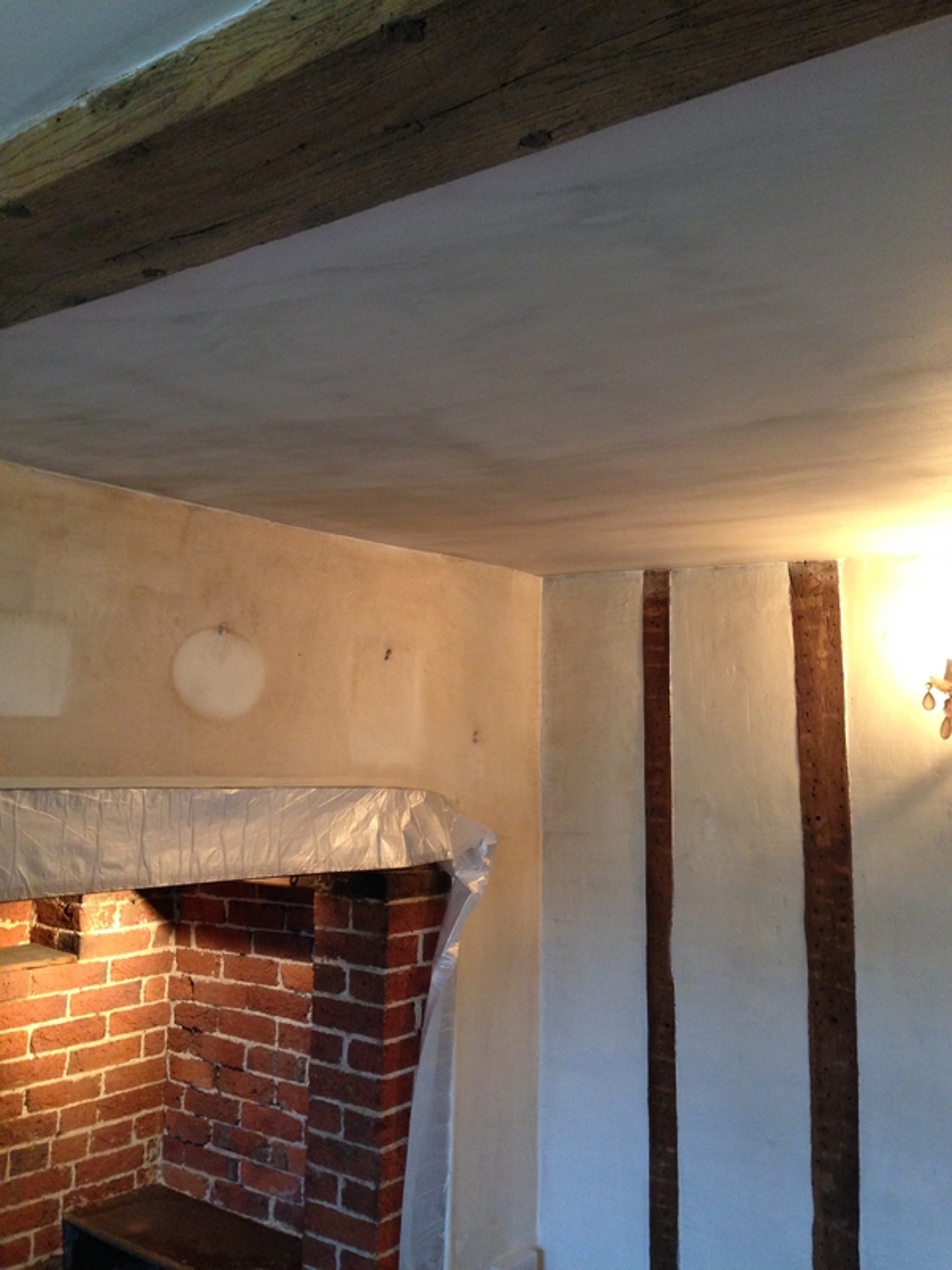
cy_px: 635
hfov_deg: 42.9
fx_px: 1210
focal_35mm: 33
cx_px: 476
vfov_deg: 55.4
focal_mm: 4.12
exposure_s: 1/20
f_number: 2.4
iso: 250
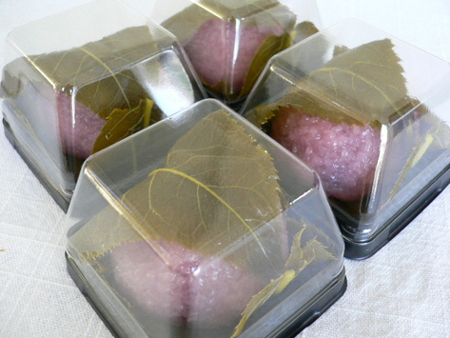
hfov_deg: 50.1
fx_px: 481
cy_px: 160
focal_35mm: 37
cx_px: 225
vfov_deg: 38.7
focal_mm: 5.8
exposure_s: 1/15
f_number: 2.8
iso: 100
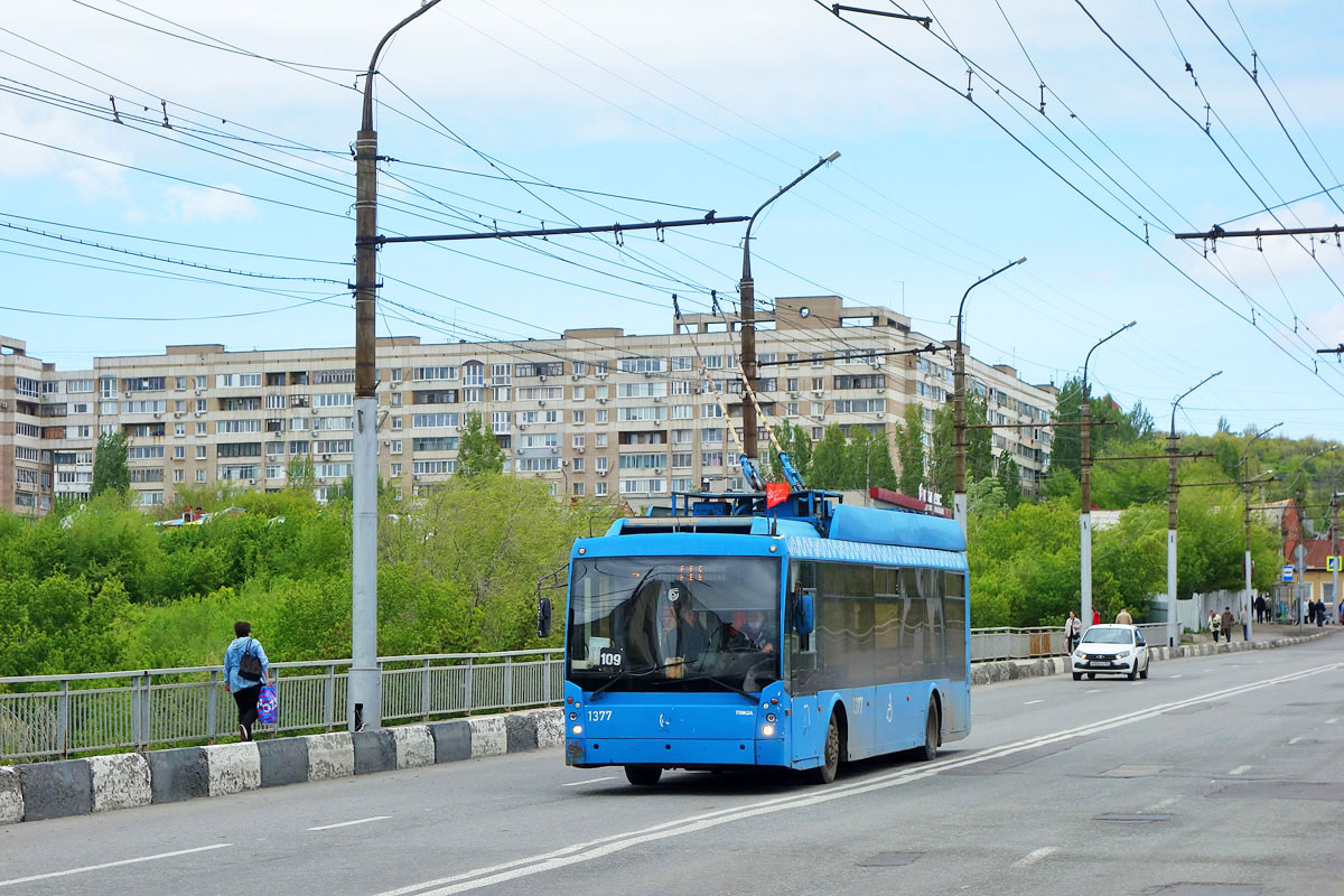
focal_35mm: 82
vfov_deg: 16.7
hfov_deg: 24.8
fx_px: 3061
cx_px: 672
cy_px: 448
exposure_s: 1/500
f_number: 5.6
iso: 125
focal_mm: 30.46
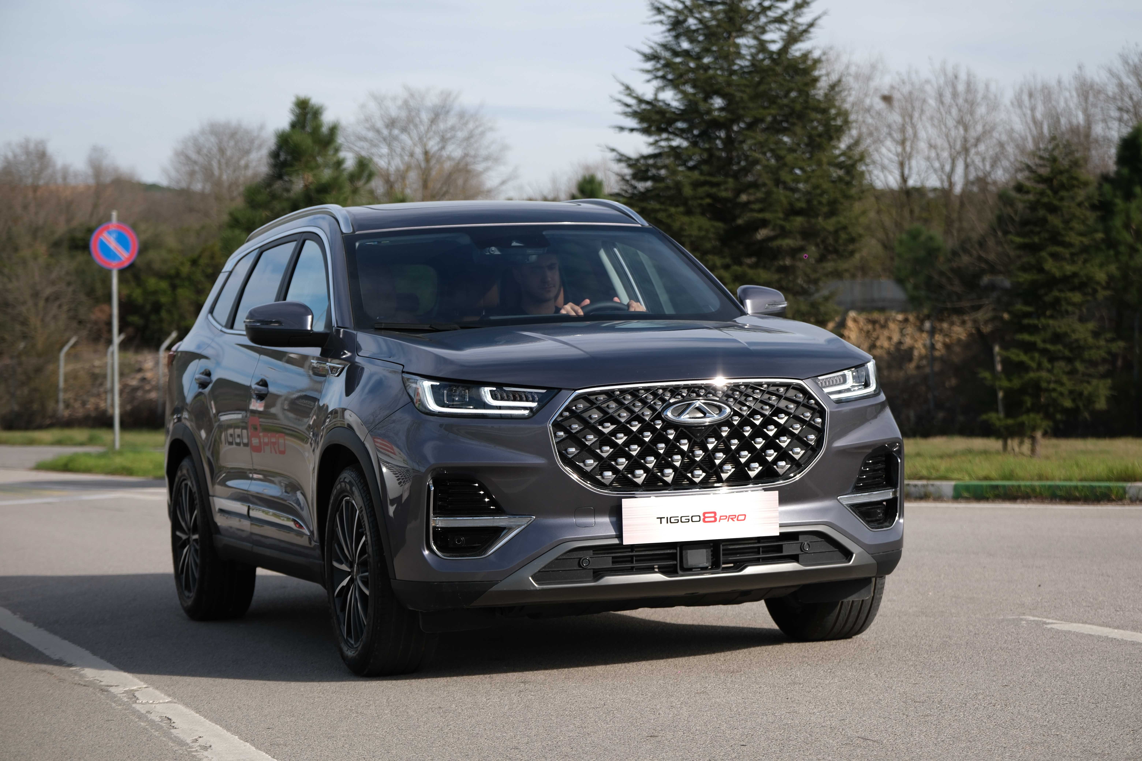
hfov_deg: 24.2
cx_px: 571
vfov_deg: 16.3
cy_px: 380
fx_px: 2664
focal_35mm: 84
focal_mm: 56.3
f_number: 2.8
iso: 125
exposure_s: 1/1600
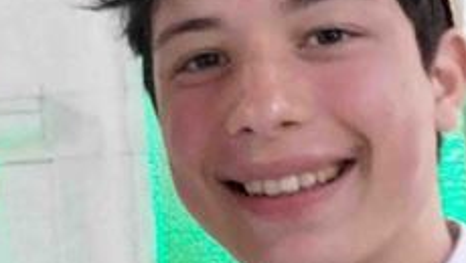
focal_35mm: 174
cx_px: -203
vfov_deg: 7.0
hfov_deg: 11.9
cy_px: 136
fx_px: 2153
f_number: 10
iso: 200
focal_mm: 34
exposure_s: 1/400
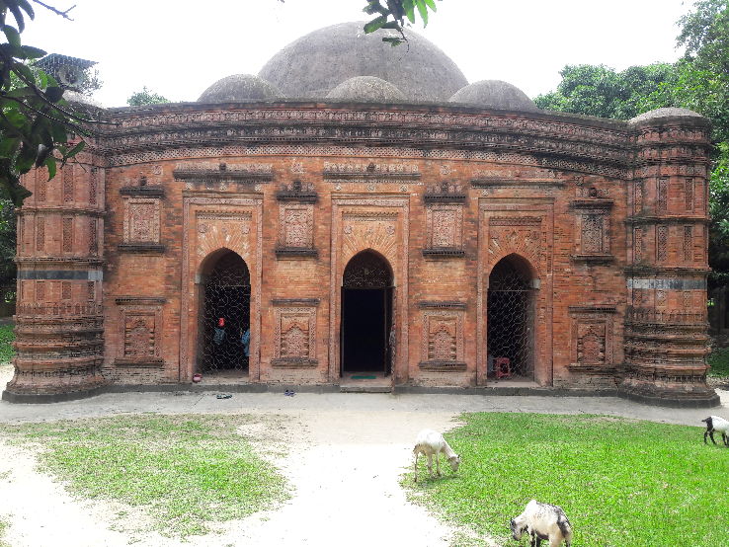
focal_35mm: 28
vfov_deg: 49.8
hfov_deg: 63.4
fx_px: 590
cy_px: 274
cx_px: 364
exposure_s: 1/289
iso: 40
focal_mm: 3.7
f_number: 1.9
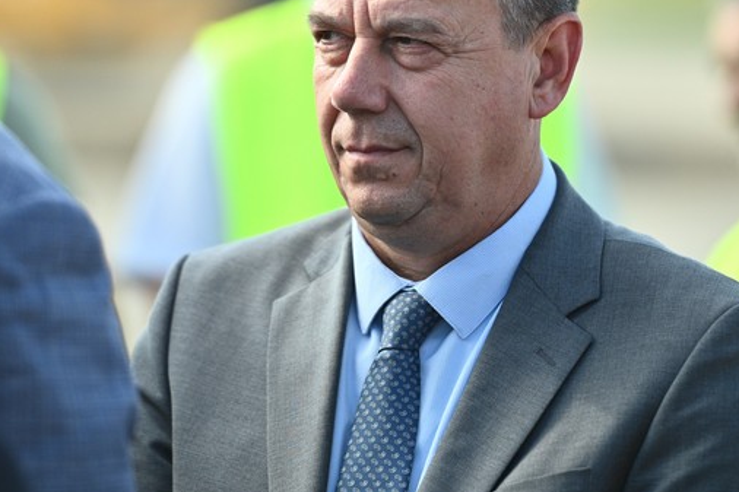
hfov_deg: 6.7
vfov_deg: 4.5
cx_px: 380
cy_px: 155
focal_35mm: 308
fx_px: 6320
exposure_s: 1/3200
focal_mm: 195
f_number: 2.8
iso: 500
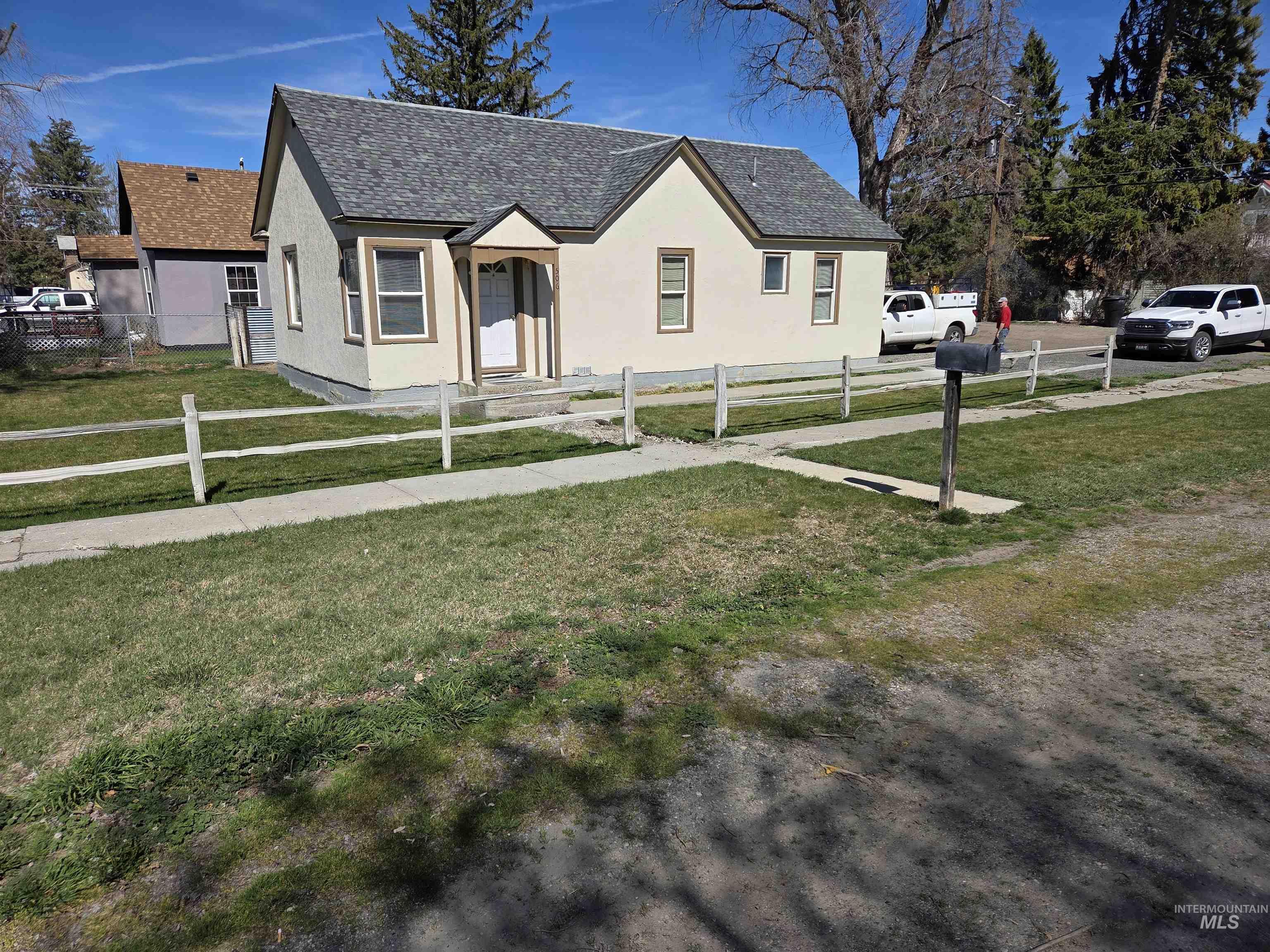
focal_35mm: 23
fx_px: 844
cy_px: 476
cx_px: 635
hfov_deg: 73.9
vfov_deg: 58.9
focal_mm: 5.4
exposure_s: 1/7891
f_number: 1.8
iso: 80
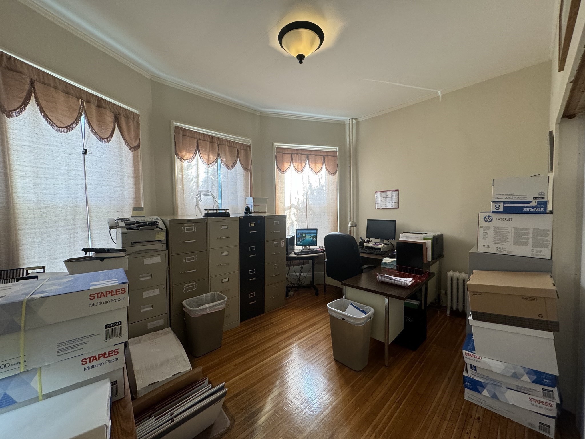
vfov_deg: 85.7
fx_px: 237
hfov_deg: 102.1
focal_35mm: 14
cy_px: 220
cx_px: 292
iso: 250
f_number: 2.2
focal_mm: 2.22
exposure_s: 1/120
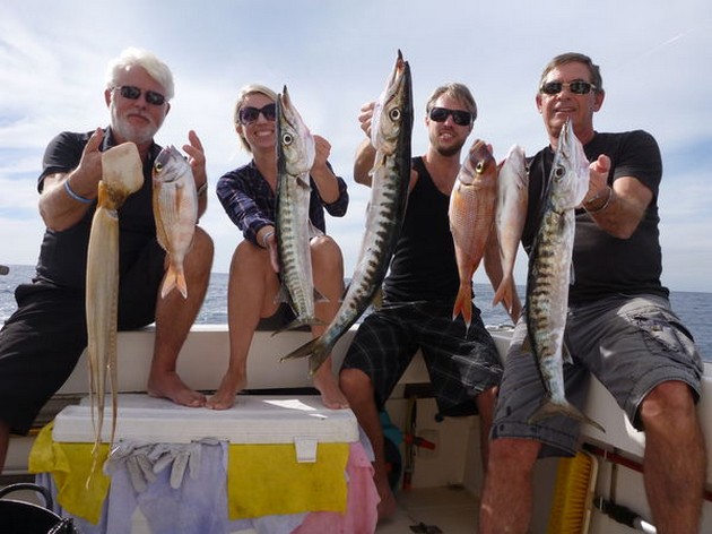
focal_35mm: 28
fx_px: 576
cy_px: 267
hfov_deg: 63.5
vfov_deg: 49.7
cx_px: 356
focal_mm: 4.9
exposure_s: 1/1000
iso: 100
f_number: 3.3
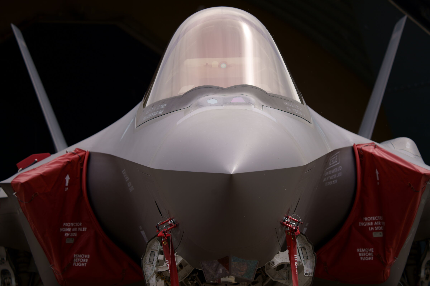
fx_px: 2389
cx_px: 215
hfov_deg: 10.3
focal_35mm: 200
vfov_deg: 6.9
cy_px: 143
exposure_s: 1/400
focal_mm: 200
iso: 100
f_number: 5.6
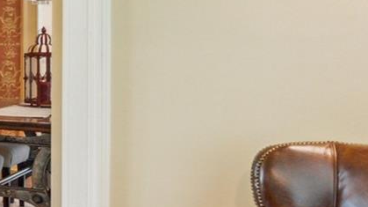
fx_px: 800
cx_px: -496
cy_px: 16
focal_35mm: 82
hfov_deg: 15.4
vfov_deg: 14.5
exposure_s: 1/80
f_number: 4.5
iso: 1000
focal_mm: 16
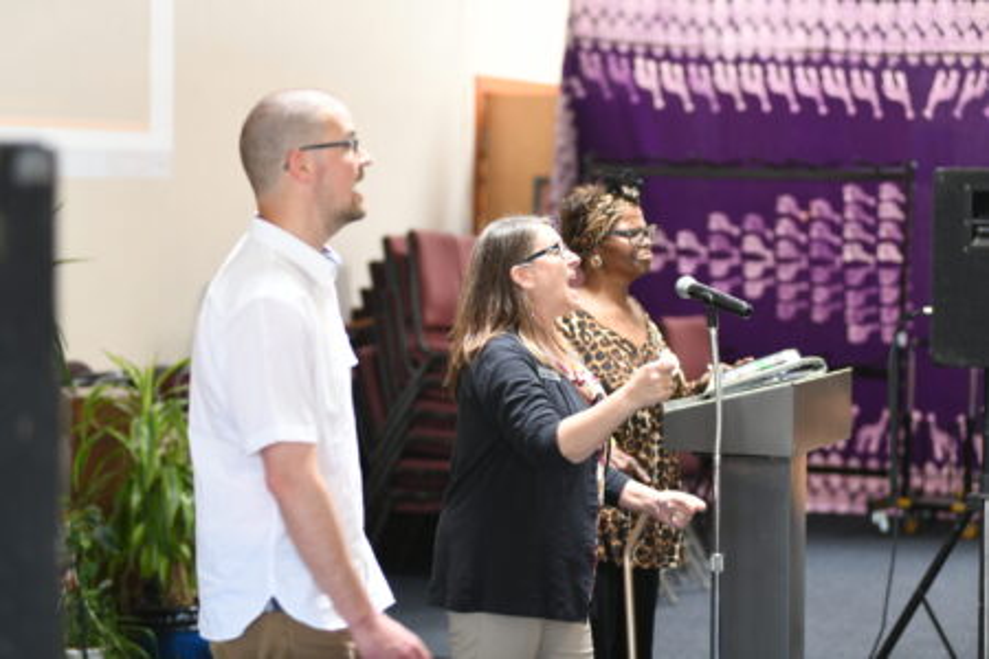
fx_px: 2884
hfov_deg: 19.5
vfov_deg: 13.0
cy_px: 330
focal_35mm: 105
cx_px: 494
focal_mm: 105
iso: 500
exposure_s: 1/50
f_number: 3.5
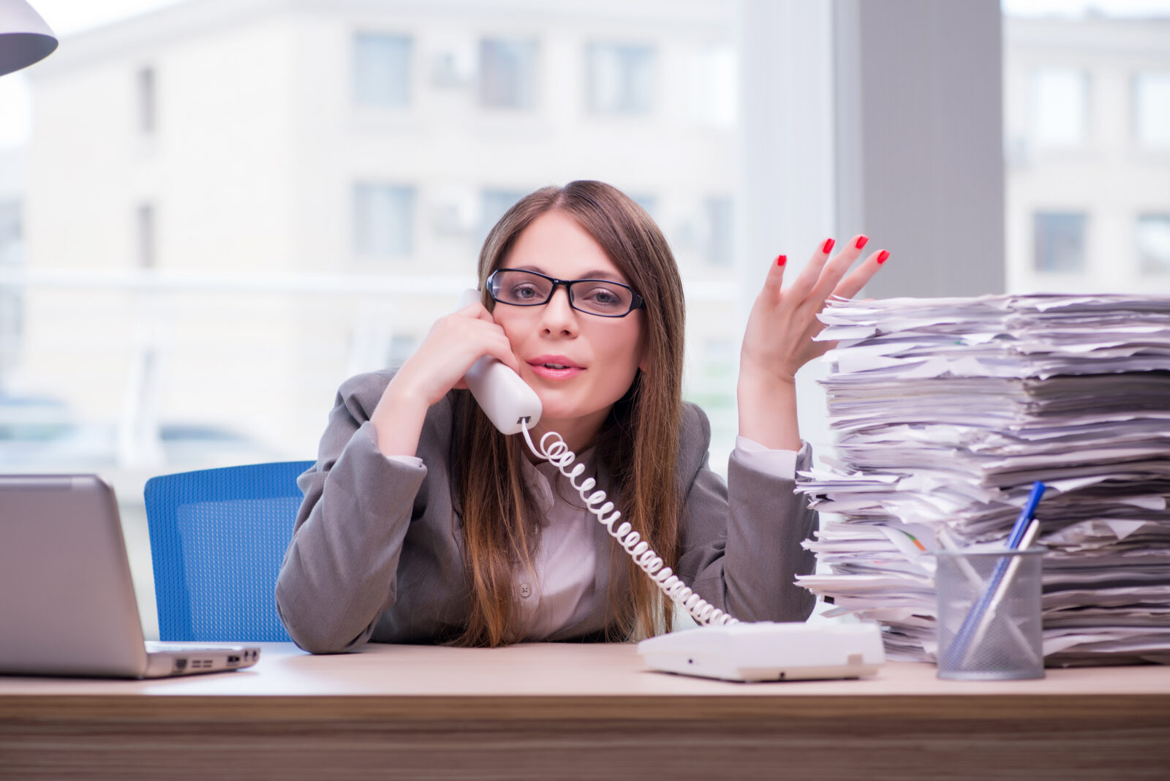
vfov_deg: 13.1
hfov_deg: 19.4
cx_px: 585
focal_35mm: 105
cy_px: 390
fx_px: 3414
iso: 100
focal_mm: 105
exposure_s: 1/60
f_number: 5.6
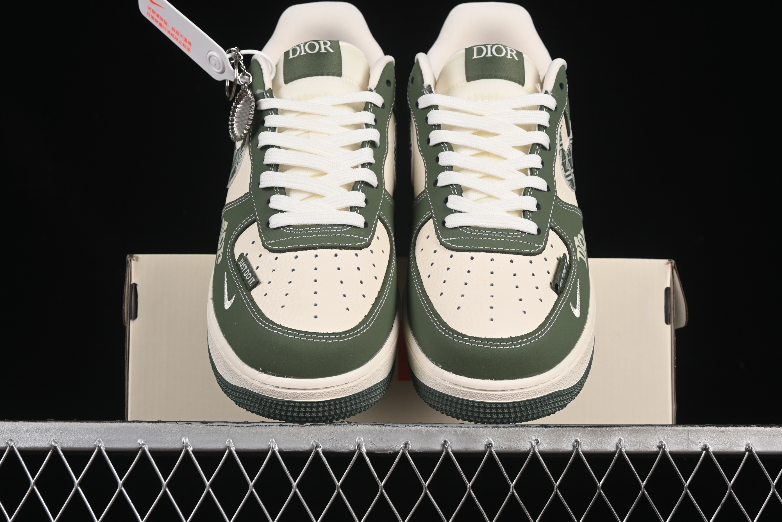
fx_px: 1629
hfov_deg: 27.0
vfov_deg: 18.2
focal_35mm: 75
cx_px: 391
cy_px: 261
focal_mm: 50
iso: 160
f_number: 8
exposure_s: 1/80
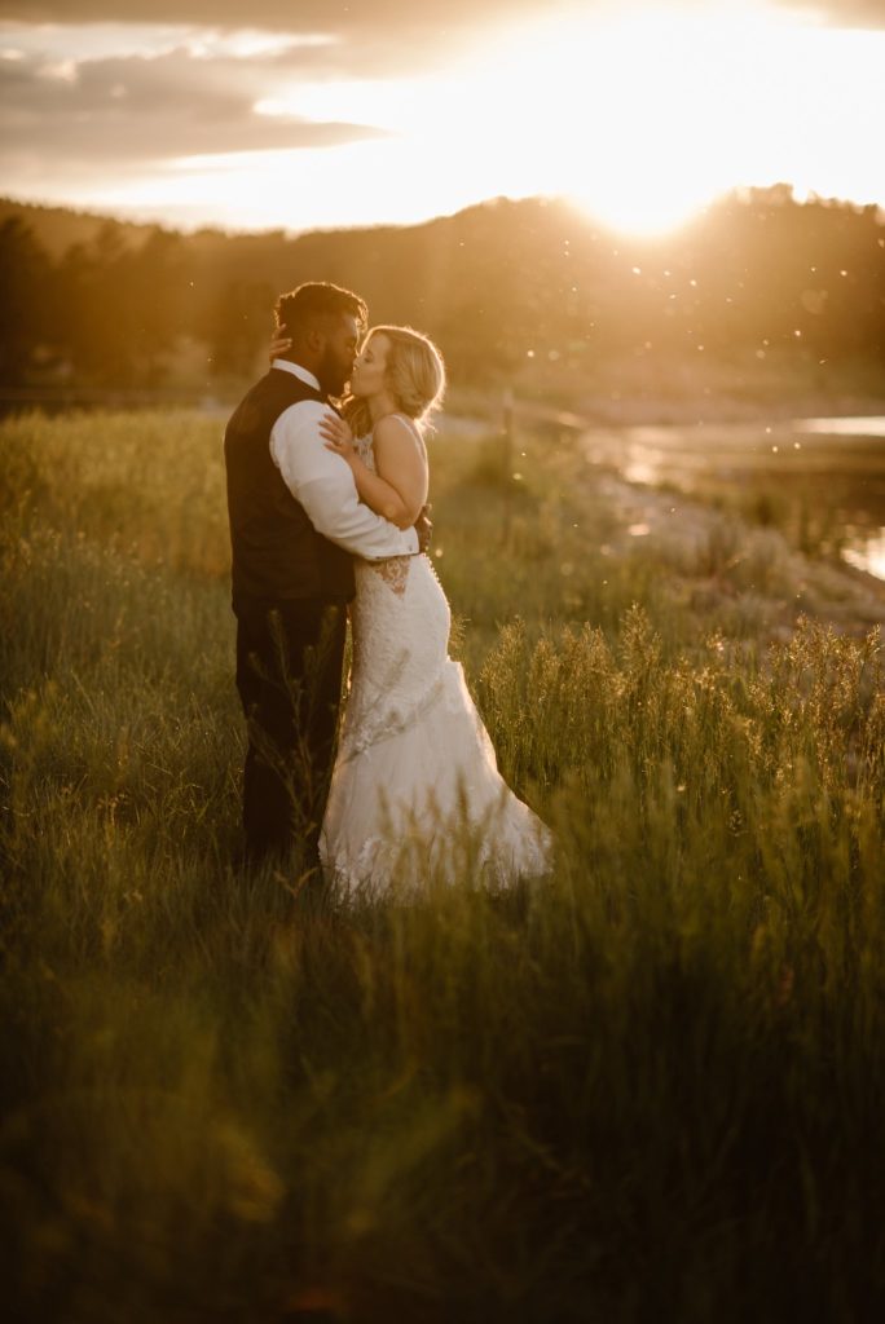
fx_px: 3130
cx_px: 442
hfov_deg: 16.1
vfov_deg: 23.9
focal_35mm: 85
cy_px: 662
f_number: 1.8
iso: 200
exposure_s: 1/1250
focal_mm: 85
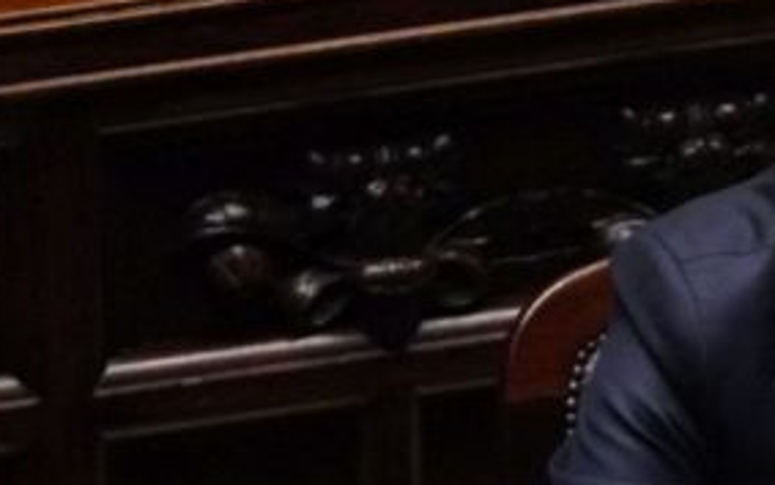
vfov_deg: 0.8
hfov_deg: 1.3
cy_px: 299
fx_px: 35089
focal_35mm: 1661
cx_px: 948
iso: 12800
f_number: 5.6
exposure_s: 1/160
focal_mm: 400
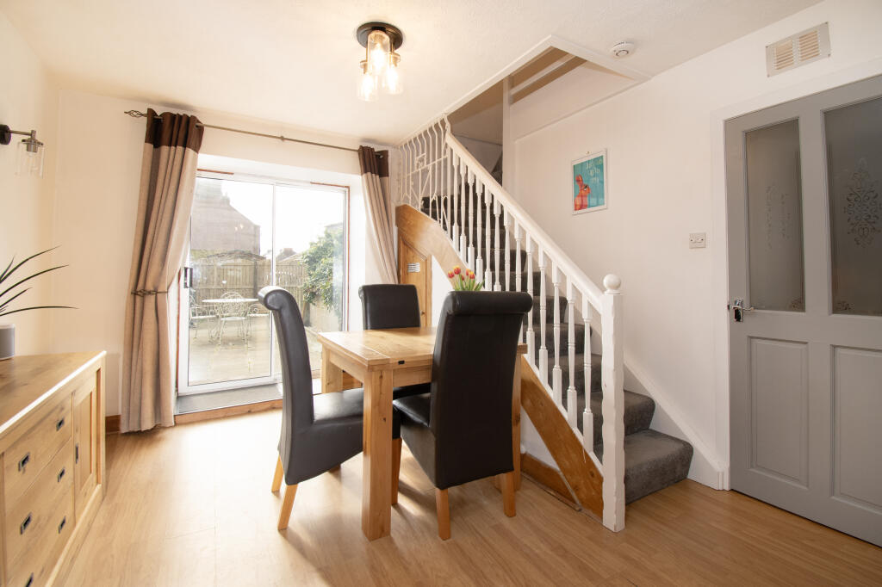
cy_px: 294
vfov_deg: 77.3
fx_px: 367
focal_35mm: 15
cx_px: 441
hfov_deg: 100.4
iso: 320
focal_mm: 10
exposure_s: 1/20
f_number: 9
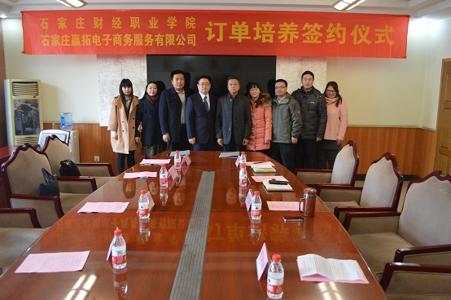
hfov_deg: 62.0
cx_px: 226
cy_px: 150
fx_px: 375
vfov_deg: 43.5
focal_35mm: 30
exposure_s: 1/60
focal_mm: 20
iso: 2200
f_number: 3.8
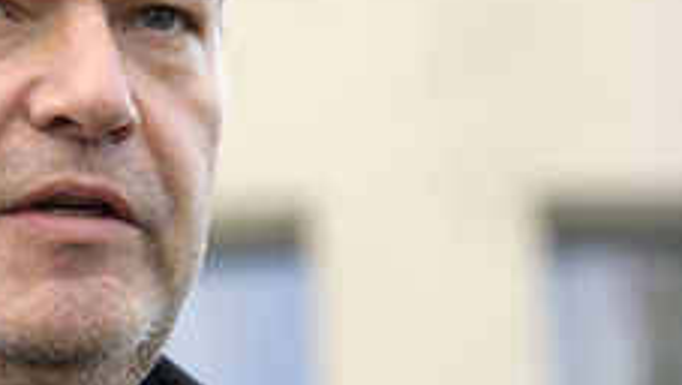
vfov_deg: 2.5
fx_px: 8649
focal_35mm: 478
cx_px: 11
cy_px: 117
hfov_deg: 4.5
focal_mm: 230
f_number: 8
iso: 800
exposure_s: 1/250
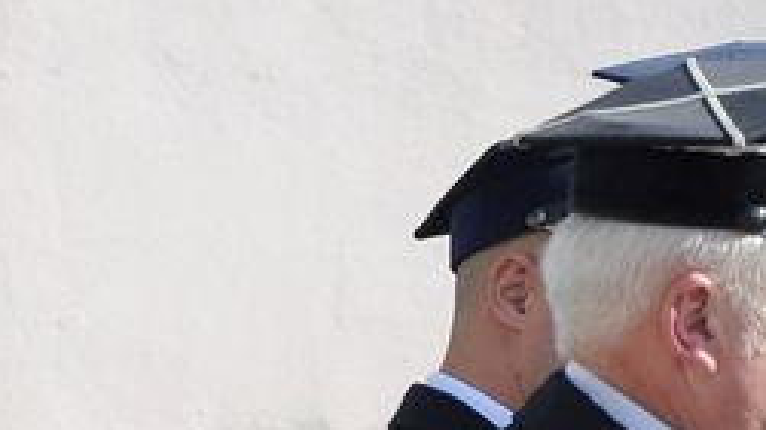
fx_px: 11346
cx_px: -424
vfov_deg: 2.2
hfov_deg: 3.8
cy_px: 416
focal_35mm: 559
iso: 800
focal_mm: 105
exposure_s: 1/1000
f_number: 8
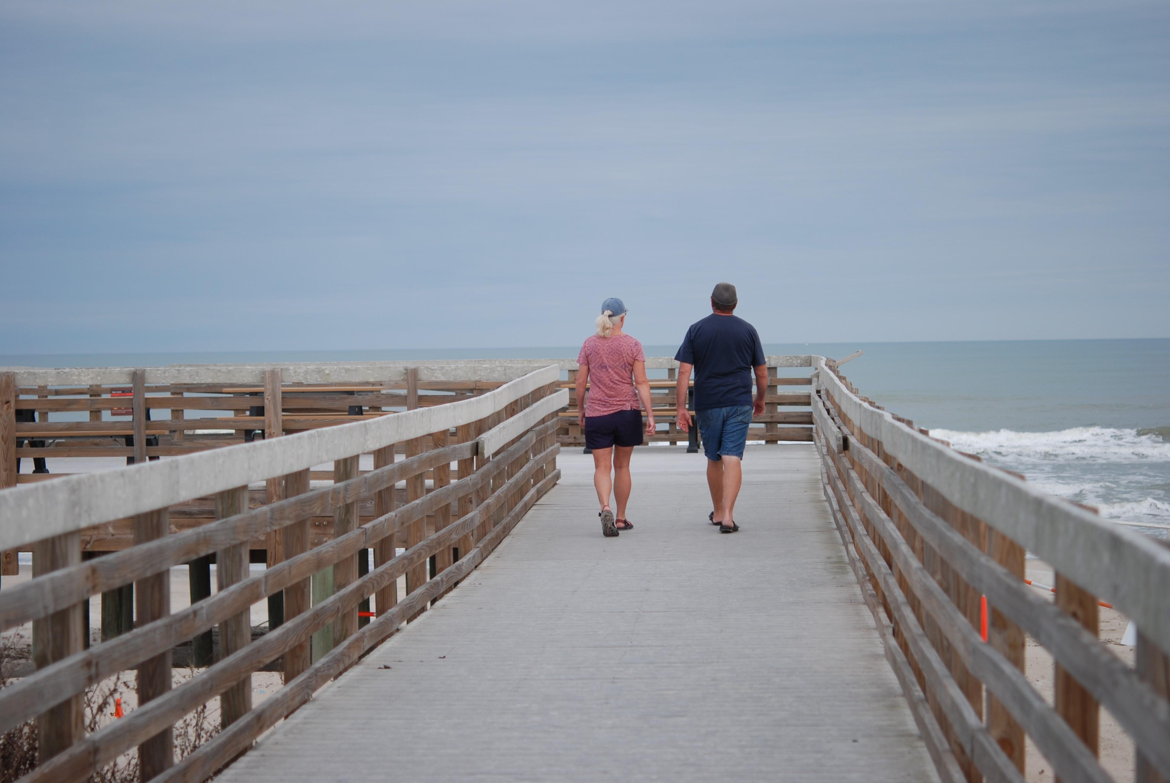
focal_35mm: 90
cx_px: 585
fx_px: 2928
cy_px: 392
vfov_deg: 15.2
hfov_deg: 22.6
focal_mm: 60
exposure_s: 1/800
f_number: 2.8
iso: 100
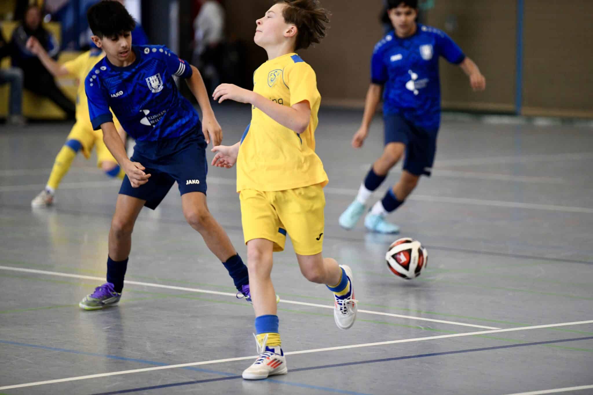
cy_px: 198
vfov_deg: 8.1
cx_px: 296
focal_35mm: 170
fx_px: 2800
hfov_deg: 12.1
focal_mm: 170
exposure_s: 1/1250
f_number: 2.8
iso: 5000
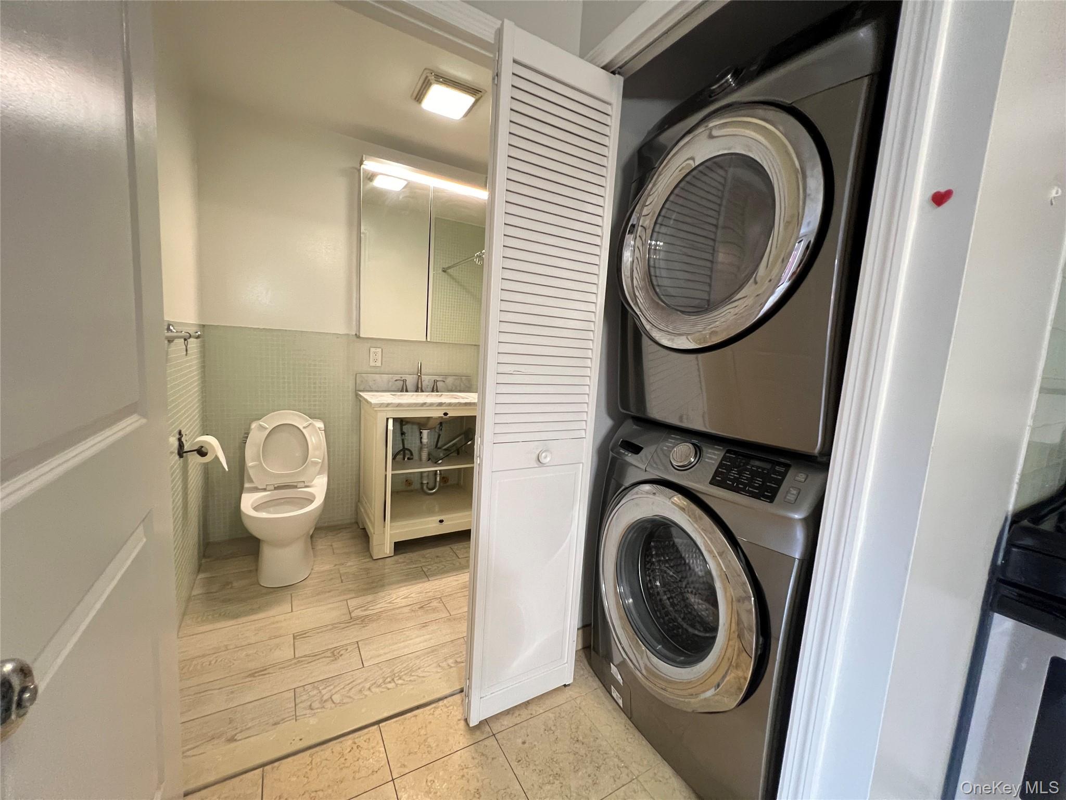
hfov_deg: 106.2
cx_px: 533
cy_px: 400
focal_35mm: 13
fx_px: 400
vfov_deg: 89.9
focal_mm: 1.57
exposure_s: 1/60
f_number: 1.8
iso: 400
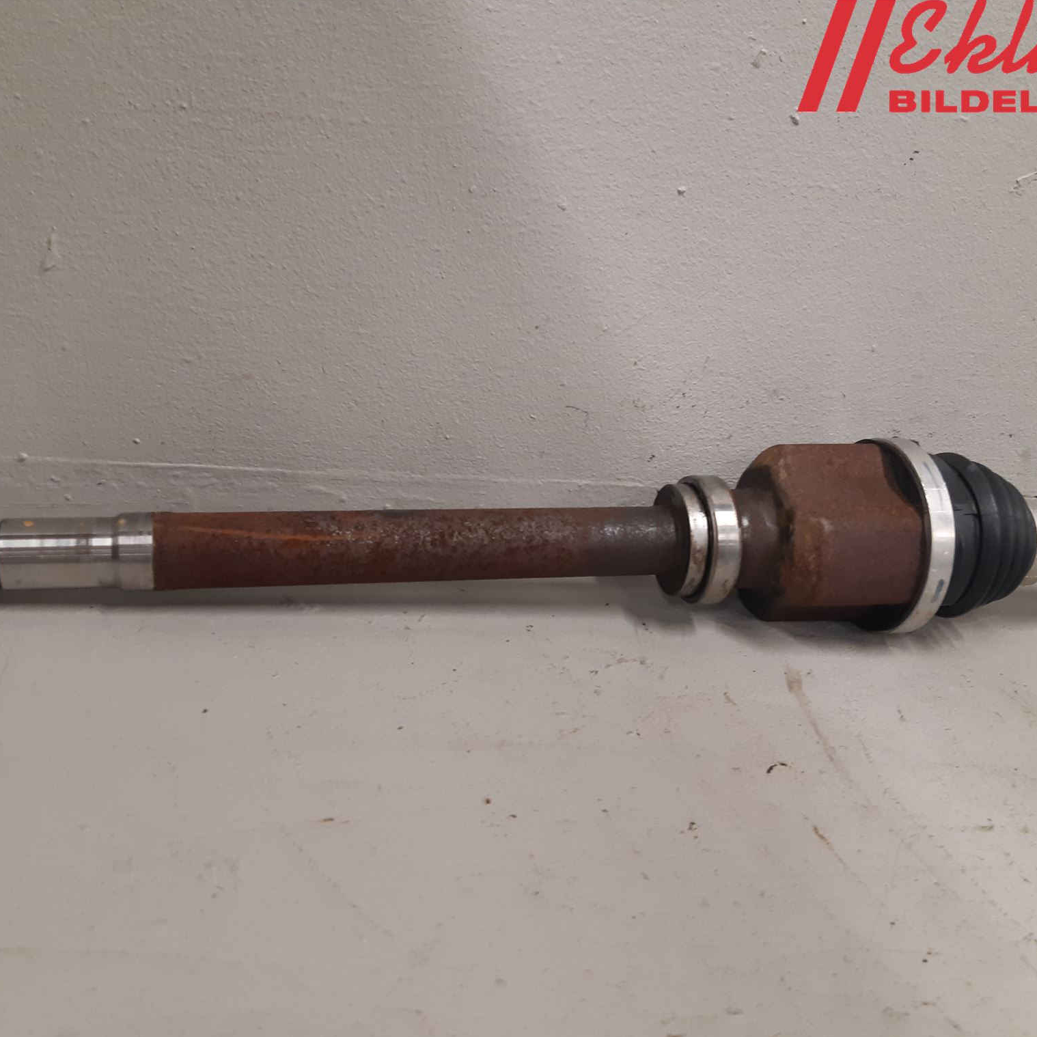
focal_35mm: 31
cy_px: 521
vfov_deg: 52.5
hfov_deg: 52.5
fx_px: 1051
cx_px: 517
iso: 160
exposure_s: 1/50
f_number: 1.7
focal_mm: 3.93
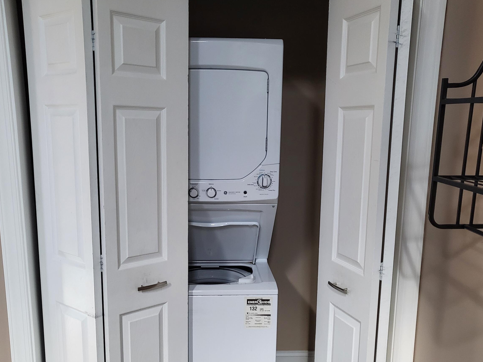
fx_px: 474
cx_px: 239
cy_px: 231
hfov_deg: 54.0
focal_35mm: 34
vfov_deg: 41.4
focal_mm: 4.25
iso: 320
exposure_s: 1/100
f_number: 1.8
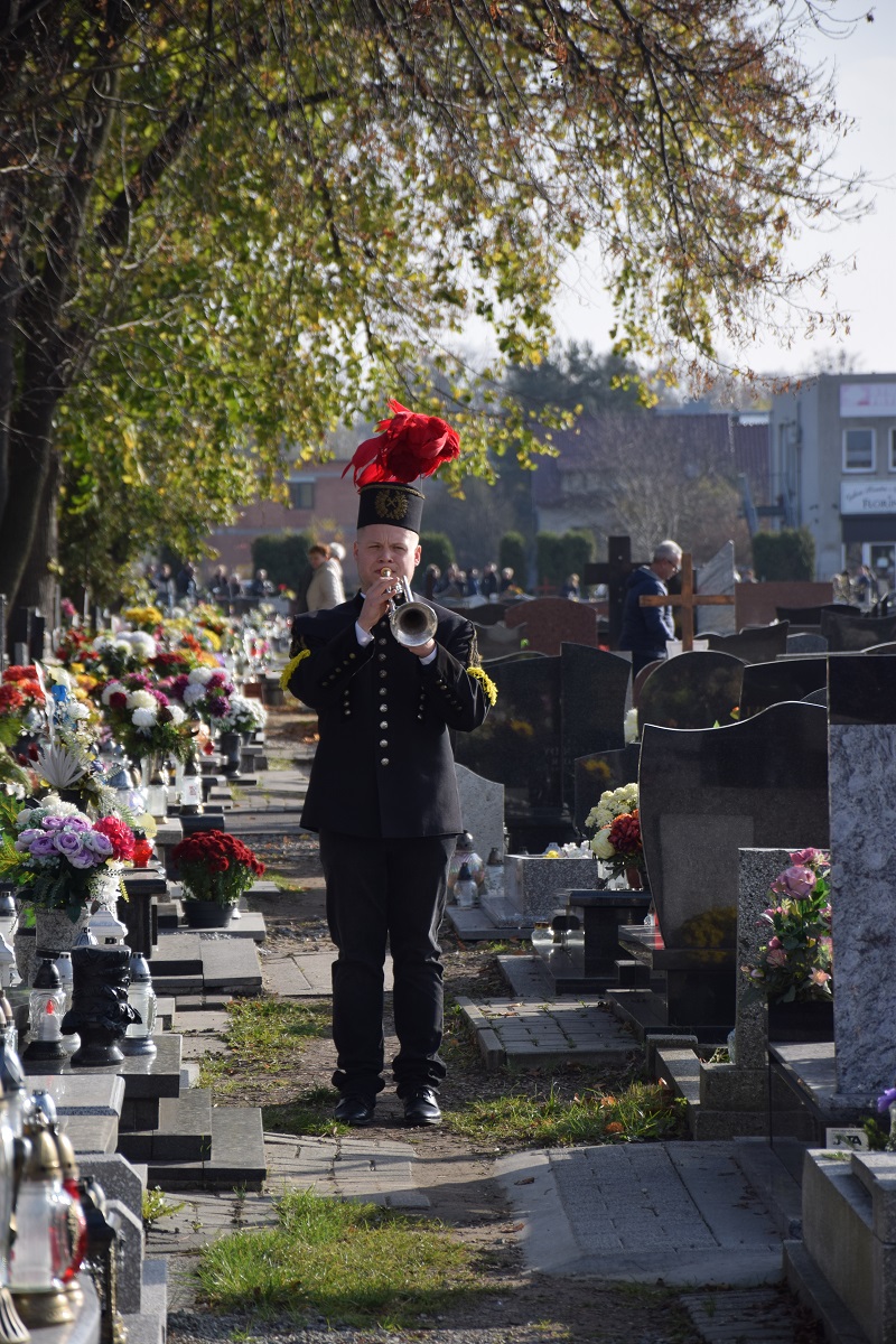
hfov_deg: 8.7
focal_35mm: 158
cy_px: 672
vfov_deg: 13.0
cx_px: 448
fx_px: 5880
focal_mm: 105
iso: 200
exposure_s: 1/640
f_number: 6.3
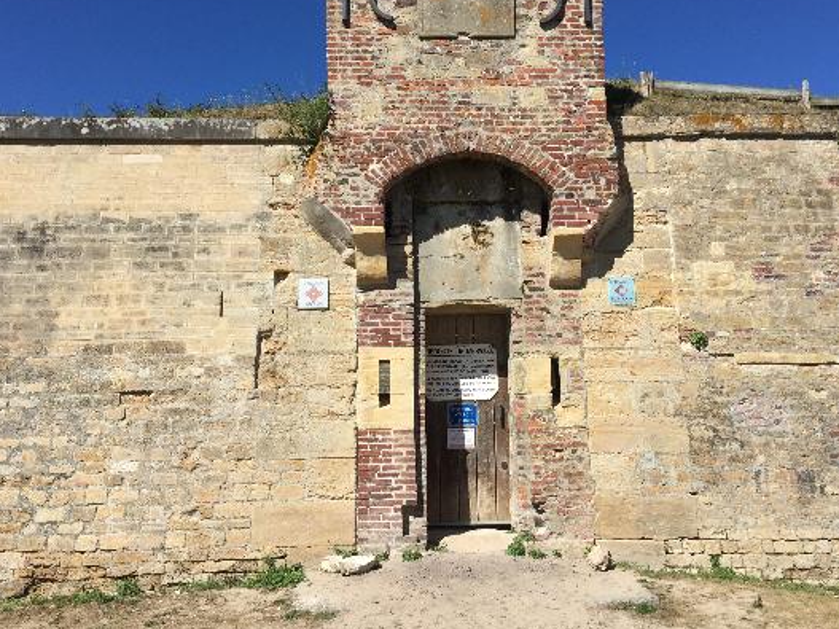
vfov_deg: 42.9
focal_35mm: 33
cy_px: 283
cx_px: 423
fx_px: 800
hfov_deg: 55.4
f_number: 2.2
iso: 32
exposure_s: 1/2825
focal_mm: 4.15
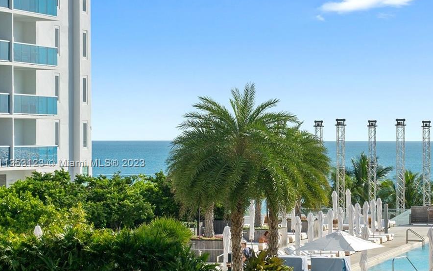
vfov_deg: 11.1
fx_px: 1393
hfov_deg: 17.4
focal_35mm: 118
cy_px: 164
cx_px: 380
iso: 100
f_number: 8
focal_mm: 43
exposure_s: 1/400
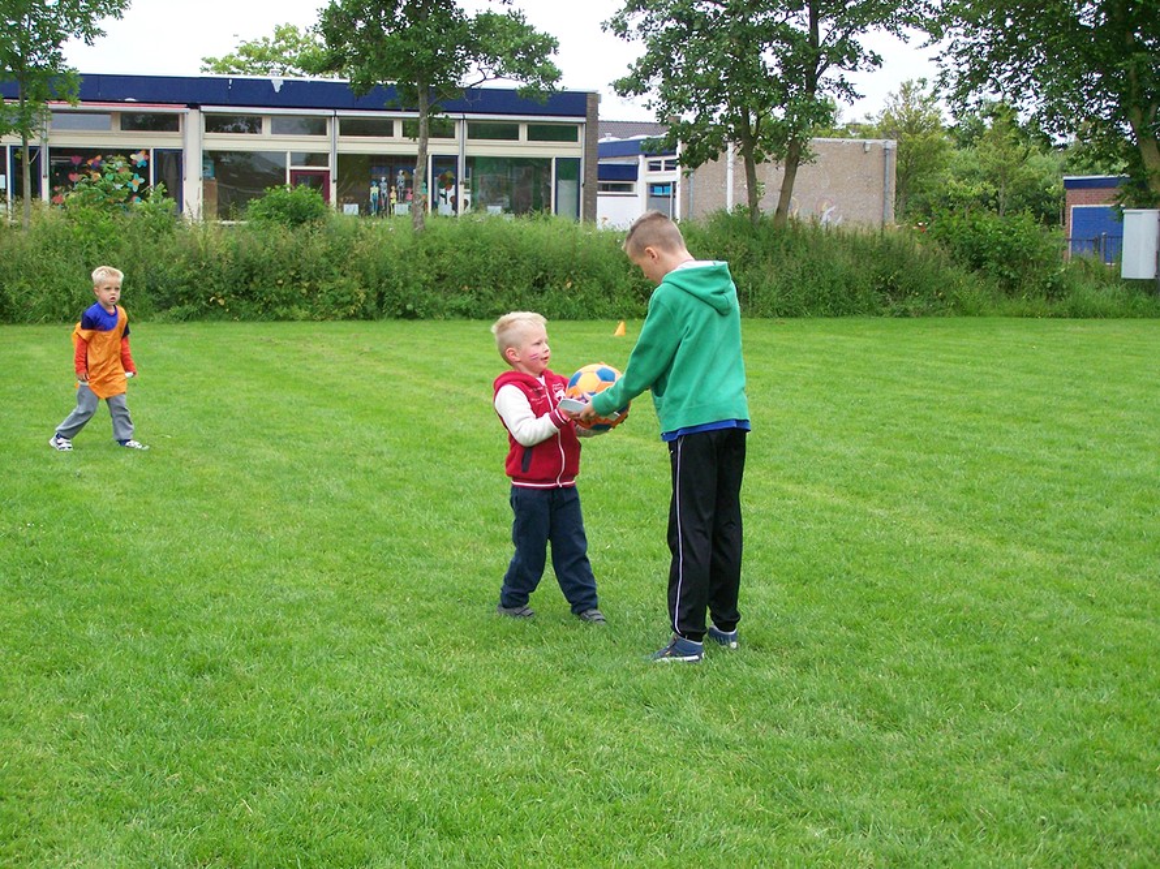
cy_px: 434
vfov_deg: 24.8
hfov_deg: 32.7
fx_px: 1977
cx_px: 580
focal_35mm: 59
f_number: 3.1
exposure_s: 1/400
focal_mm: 9.8
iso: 160
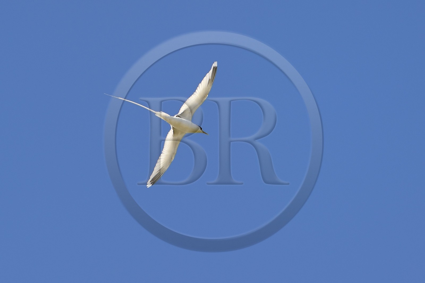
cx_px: 212
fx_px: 2360
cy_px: 142
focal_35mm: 200
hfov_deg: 10.3
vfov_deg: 6.9
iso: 200
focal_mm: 200
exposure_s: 1/500
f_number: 9
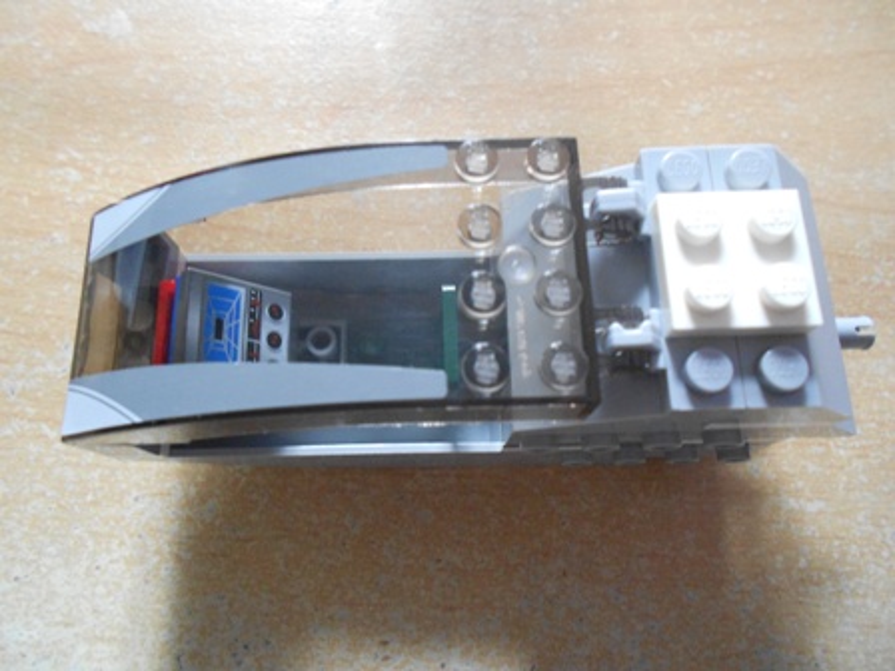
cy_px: 336
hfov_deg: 67.3
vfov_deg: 53.1
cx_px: 448
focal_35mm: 26
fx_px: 672
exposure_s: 1/8
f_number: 3.2
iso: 400
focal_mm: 4.6
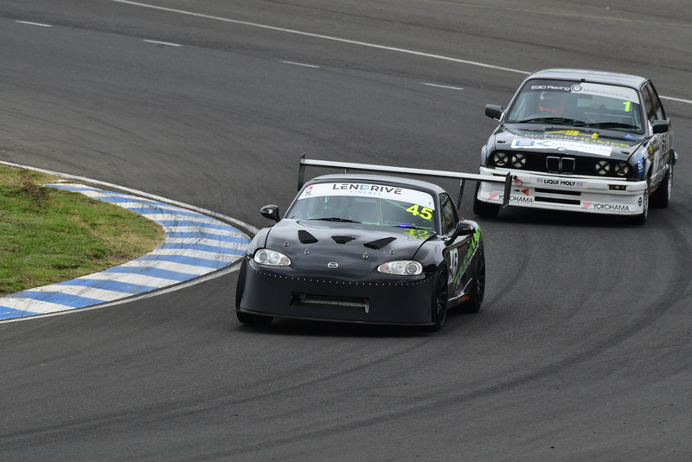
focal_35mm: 615
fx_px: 11825
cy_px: 231
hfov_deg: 3.4
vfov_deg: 2.2
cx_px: 346
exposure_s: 1/640
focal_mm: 410
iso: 800
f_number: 11
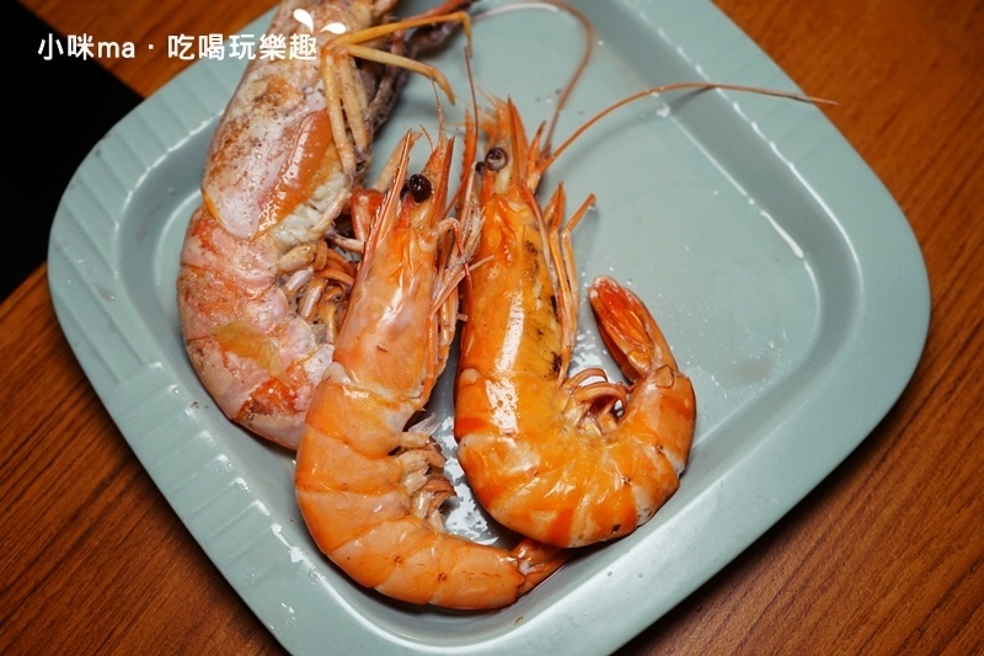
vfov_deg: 33.4
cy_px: 328
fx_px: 1093
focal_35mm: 40
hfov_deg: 48.5
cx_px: 492
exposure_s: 1/60
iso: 800
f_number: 4
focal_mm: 40
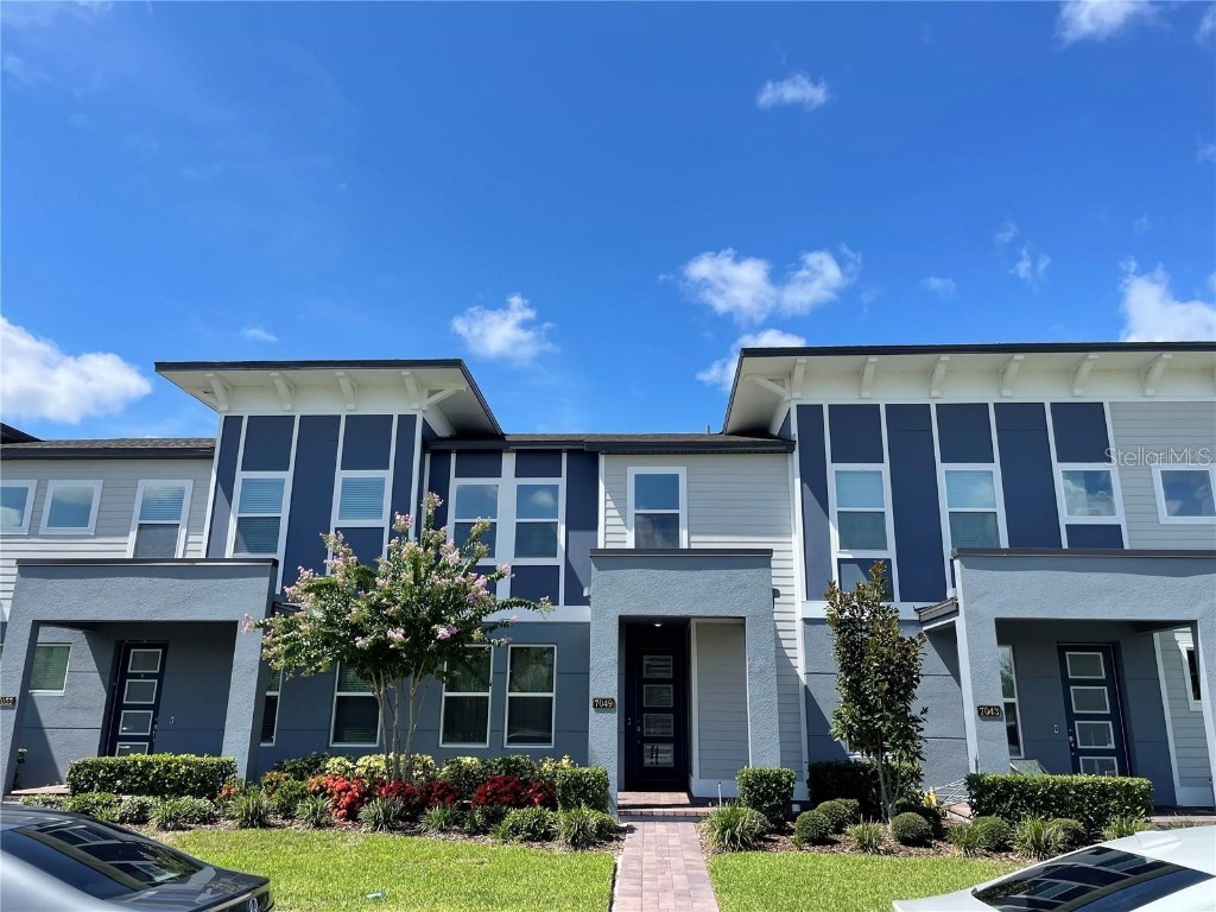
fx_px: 913
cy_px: 456
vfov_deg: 53.1
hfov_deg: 67.3
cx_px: 608
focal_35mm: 26
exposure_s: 1/2506
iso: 32
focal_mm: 4.2
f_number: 1.6
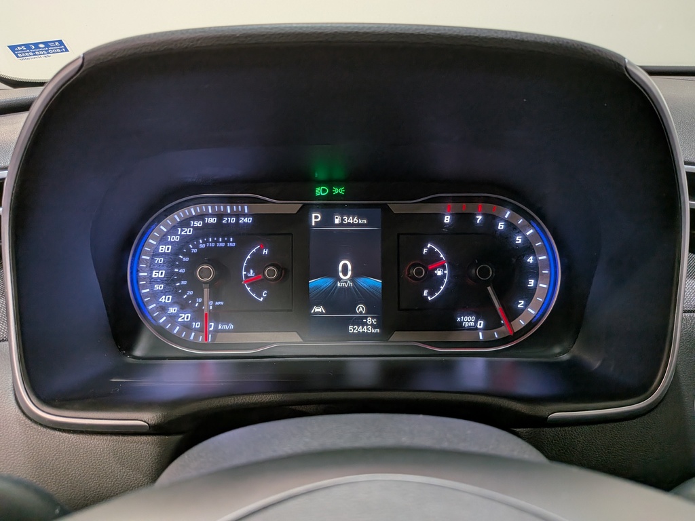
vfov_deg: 56.8
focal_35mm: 24
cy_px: 260
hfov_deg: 71.6
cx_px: 348
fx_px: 482
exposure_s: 1/33.3
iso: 57
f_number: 1.7
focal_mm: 4.53
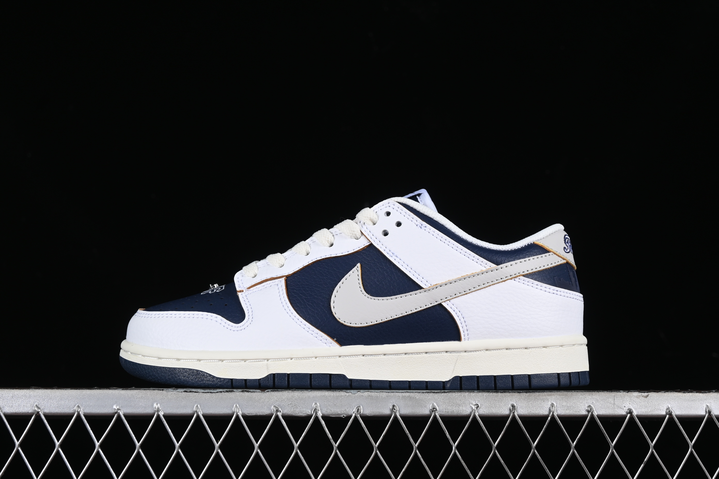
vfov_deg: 18.2
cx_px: 360
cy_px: 240
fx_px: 1498
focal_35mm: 75
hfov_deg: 27.0
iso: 160
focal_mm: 50
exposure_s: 1/80
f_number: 8
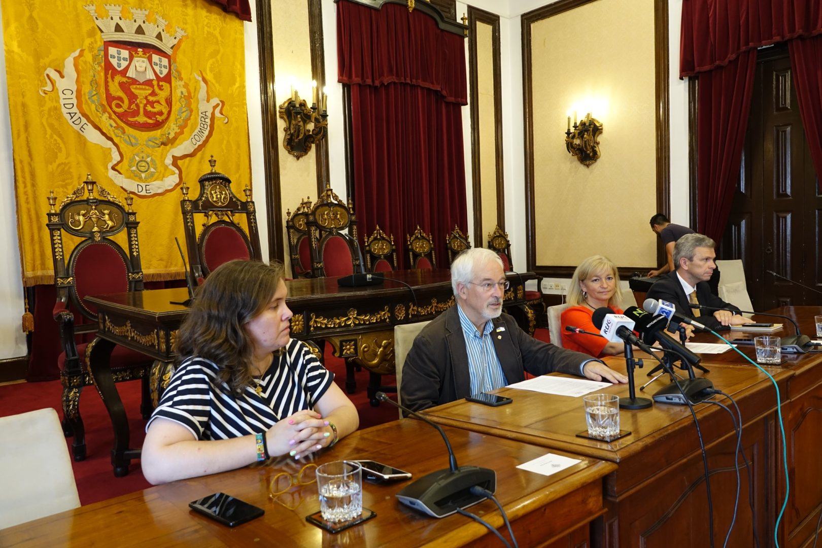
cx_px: 411
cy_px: 274
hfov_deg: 71.5
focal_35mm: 25
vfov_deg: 51.3
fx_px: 571
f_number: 2.5
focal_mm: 9.3
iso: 640
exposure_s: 1/100
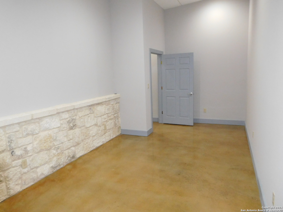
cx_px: 142
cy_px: 106
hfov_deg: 69.4
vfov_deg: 54.9
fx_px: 204
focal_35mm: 25
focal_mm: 4.5
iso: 640
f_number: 3.4
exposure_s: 1/30
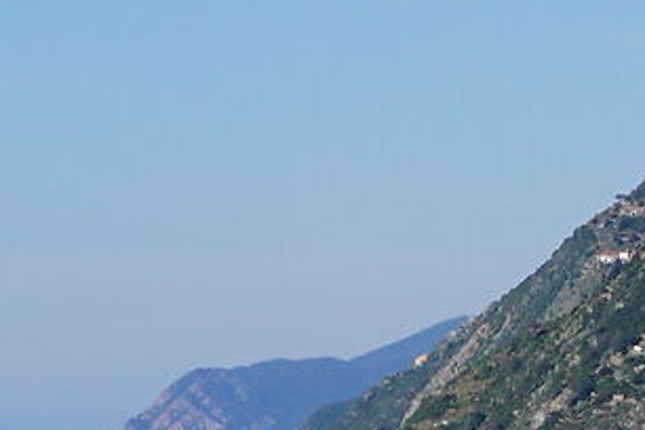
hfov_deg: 6.5
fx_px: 5482
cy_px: 575
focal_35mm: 306
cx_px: 1357
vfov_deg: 4.5
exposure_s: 1/250
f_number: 10
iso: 100
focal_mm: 26
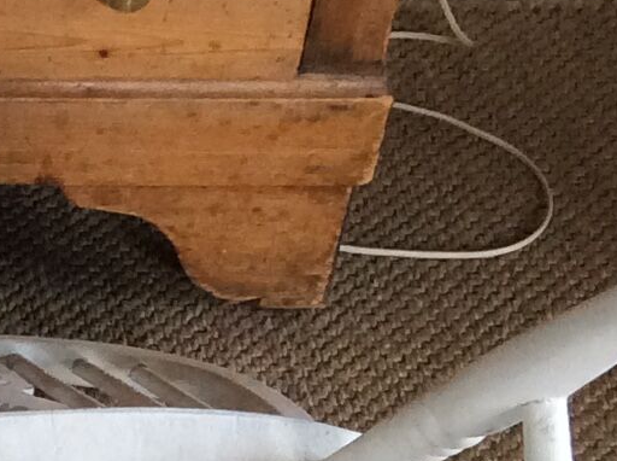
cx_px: -283
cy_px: 667
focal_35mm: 162
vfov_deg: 8.9
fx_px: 2882
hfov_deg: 11.7
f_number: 2.4
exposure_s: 1/25
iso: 80
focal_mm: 3.3
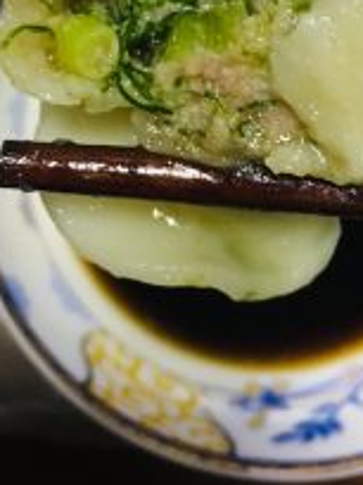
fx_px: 797
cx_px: 180
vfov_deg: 31.9
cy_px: 36
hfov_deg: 25.7
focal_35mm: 57
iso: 100
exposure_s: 1/17
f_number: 2.2
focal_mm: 4.15
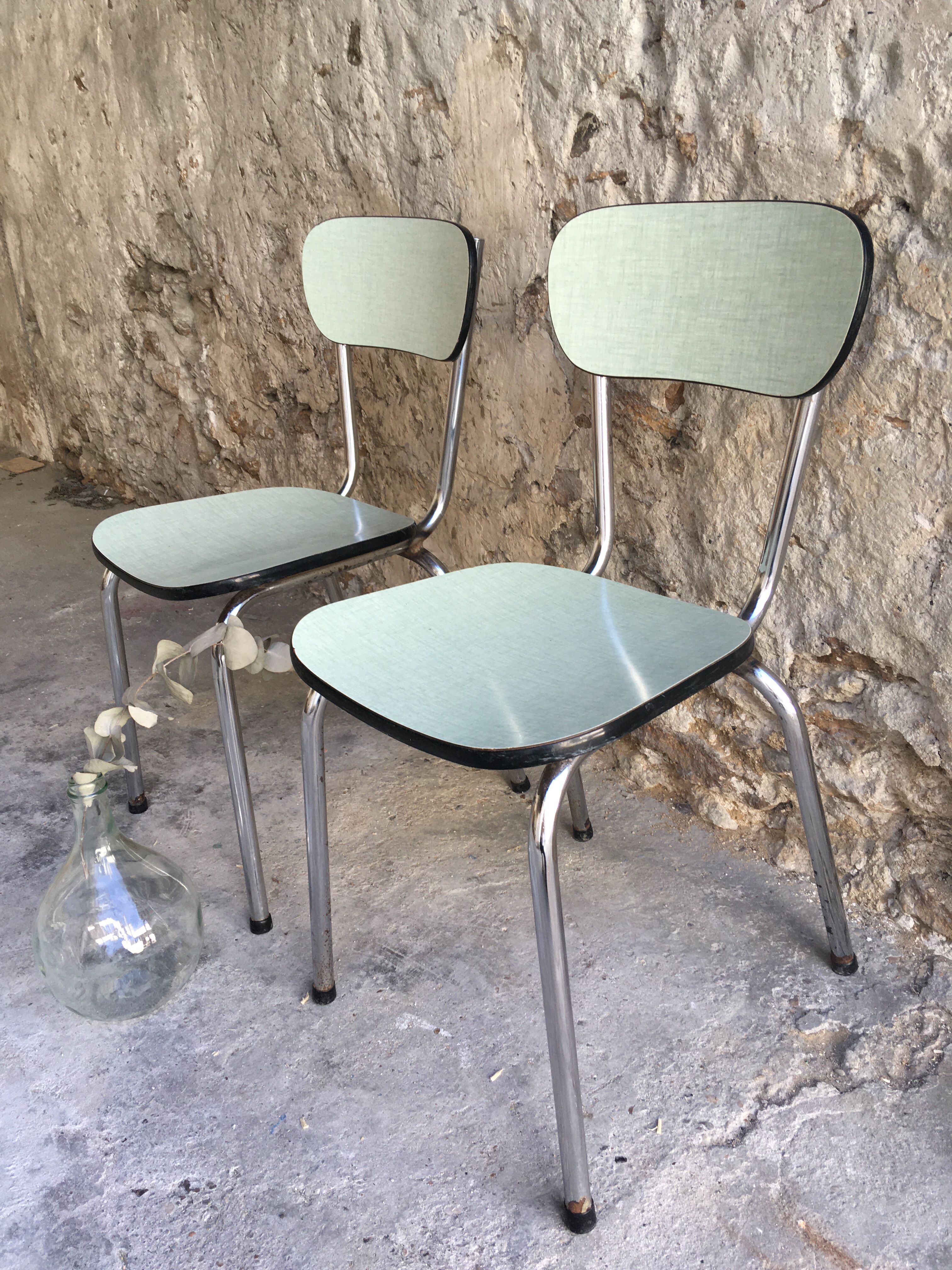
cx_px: 476
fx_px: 1063
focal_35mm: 29
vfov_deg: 61.7
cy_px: 635
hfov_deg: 48.2
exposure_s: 1/100
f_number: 2.2
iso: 32
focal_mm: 4.15
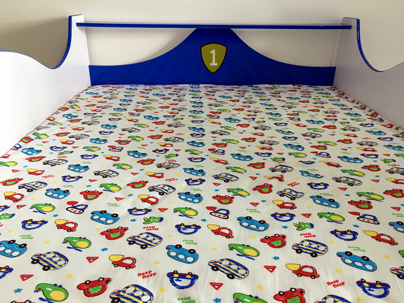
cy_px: 152
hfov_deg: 61.7
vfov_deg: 48.2
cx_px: 202
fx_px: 338
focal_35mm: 29
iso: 32
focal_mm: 4.15
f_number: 2.2
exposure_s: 1/17
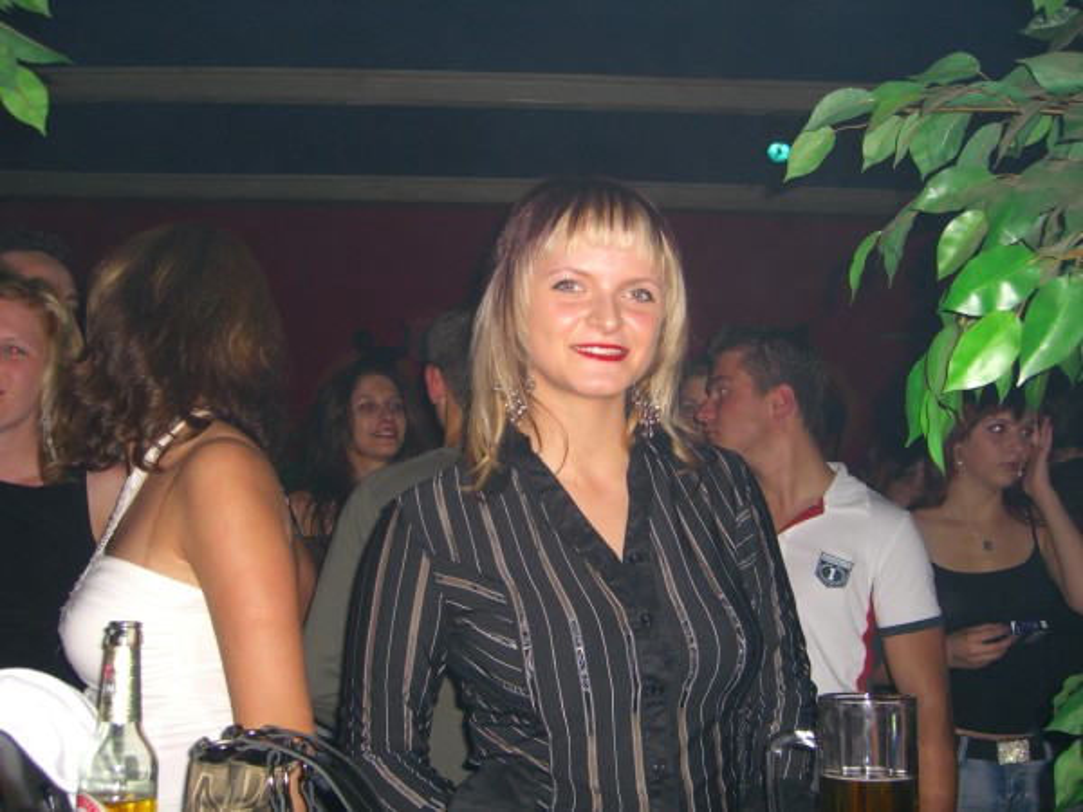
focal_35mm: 38
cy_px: 406
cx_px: 542
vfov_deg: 37.7
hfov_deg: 49.0
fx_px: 1189
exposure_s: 1/60
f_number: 2.8
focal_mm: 7.9
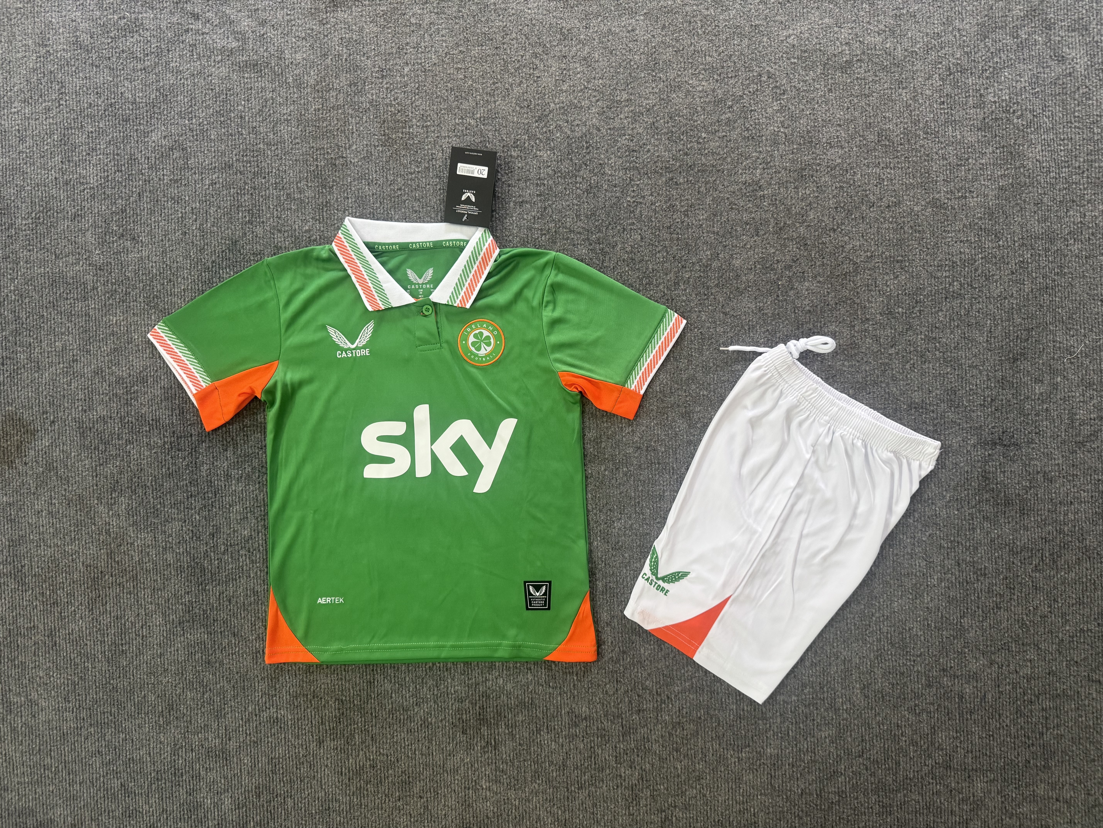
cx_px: 552
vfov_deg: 56.8
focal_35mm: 24
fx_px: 765
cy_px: 414
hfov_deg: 71.6
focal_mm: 6.76
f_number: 1.78
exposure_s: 1/60
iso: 320
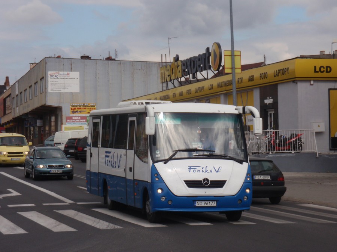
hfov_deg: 19.6
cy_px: 126
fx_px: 974
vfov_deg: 14.8
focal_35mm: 100
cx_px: 168
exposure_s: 1/500
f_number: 5.3
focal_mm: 17.88
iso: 80
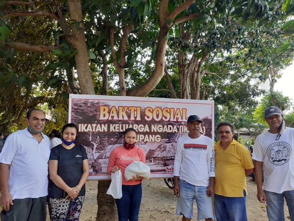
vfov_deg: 51.4
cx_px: 147
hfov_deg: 65.3
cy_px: 110
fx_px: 229
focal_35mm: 27
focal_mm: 3.6
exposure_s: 1/188
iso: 40
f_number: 1.9
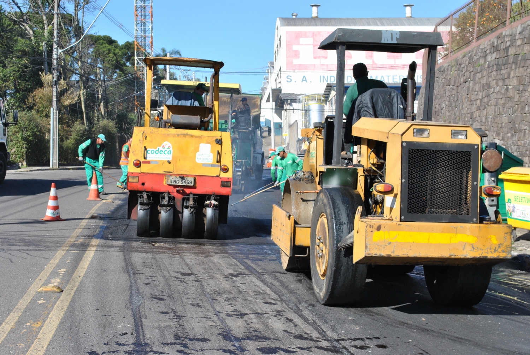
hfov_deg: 33.4
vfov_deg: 22.7
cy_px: 178
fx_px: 884
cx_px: 265
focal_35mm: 60
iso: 400
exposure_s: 1/400
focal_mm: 40
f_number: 10
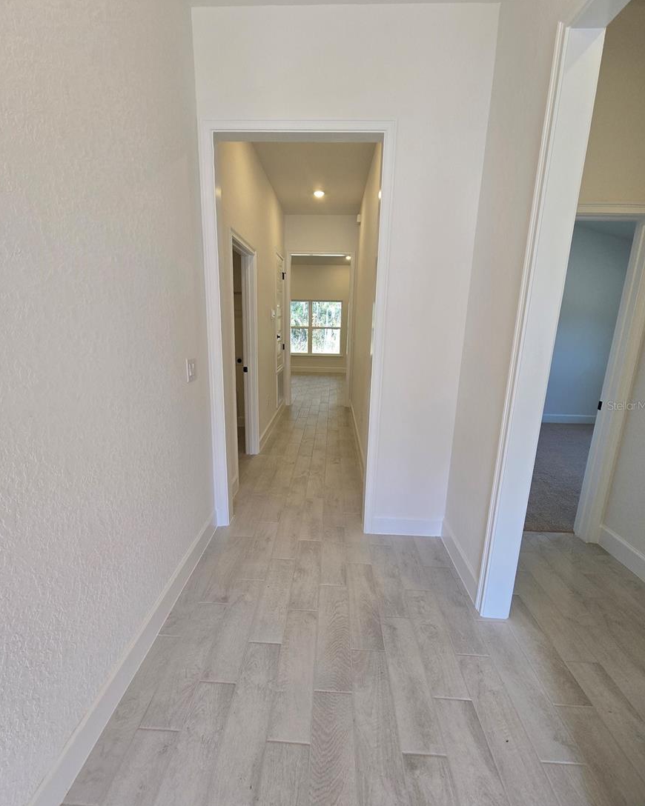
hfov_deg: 88.0
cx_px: 326
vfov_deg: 100.7
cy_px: 405
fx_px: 334
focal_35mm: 14
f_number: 2.2
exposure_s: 1/120
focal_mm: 2.2
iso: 100
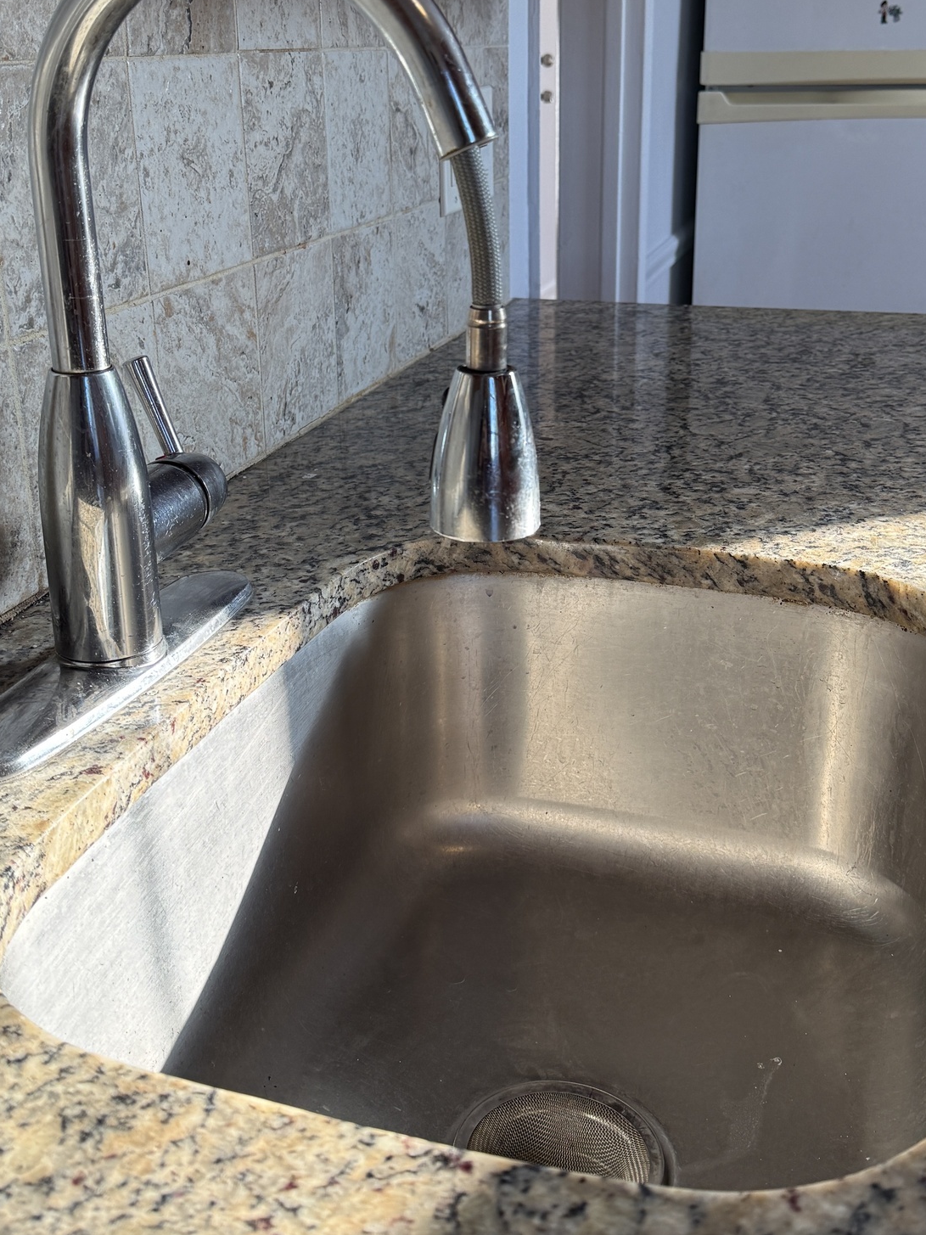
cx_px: 501
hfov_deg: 37.7
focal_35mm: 38
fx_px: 1356
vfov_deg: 48.6
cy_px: 471
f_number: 1.78
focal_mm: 6.76
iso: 100
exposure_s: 1/391
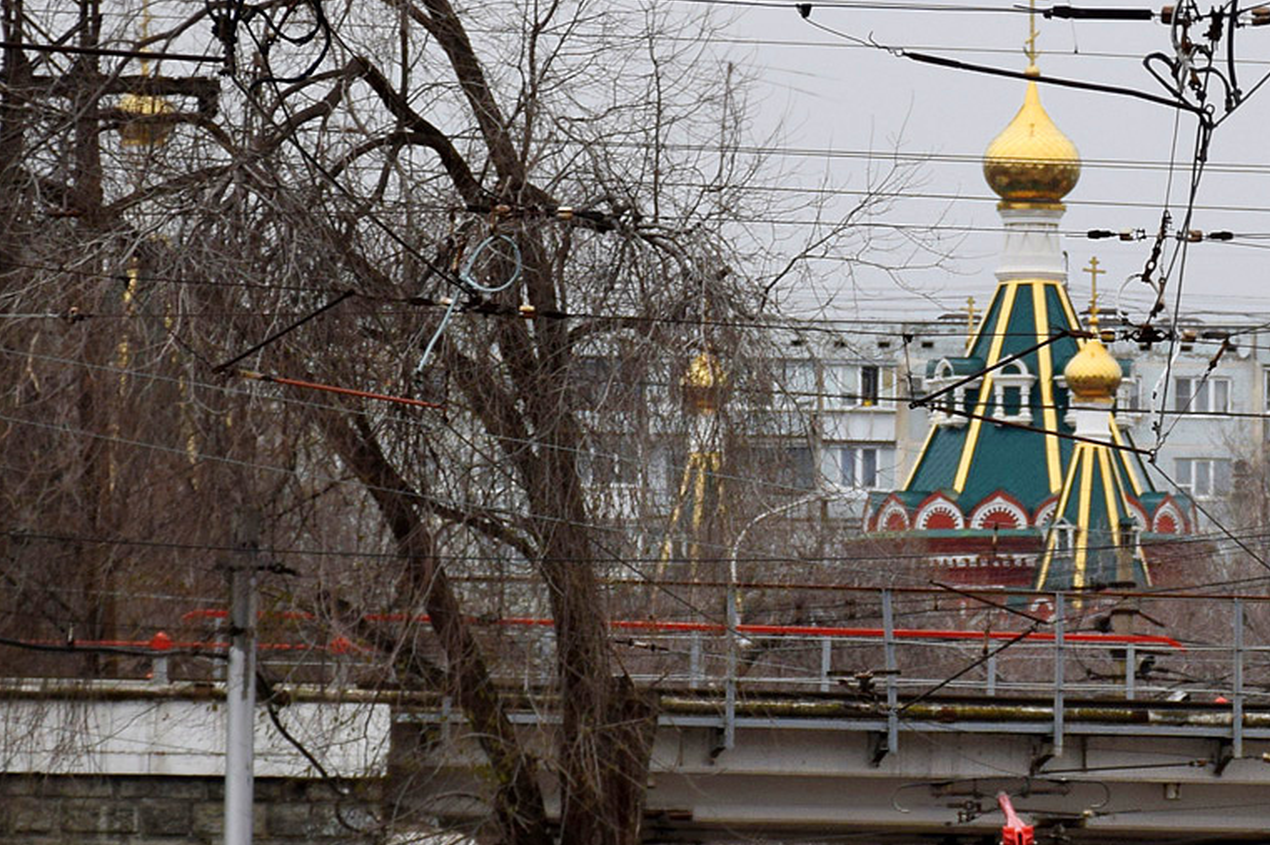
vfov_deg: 4.9
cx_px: 1005
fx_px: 9904
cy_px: 803
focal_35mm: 281
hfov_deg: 7.3
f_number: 6.3
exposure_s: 1/320
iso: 400
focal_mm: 95
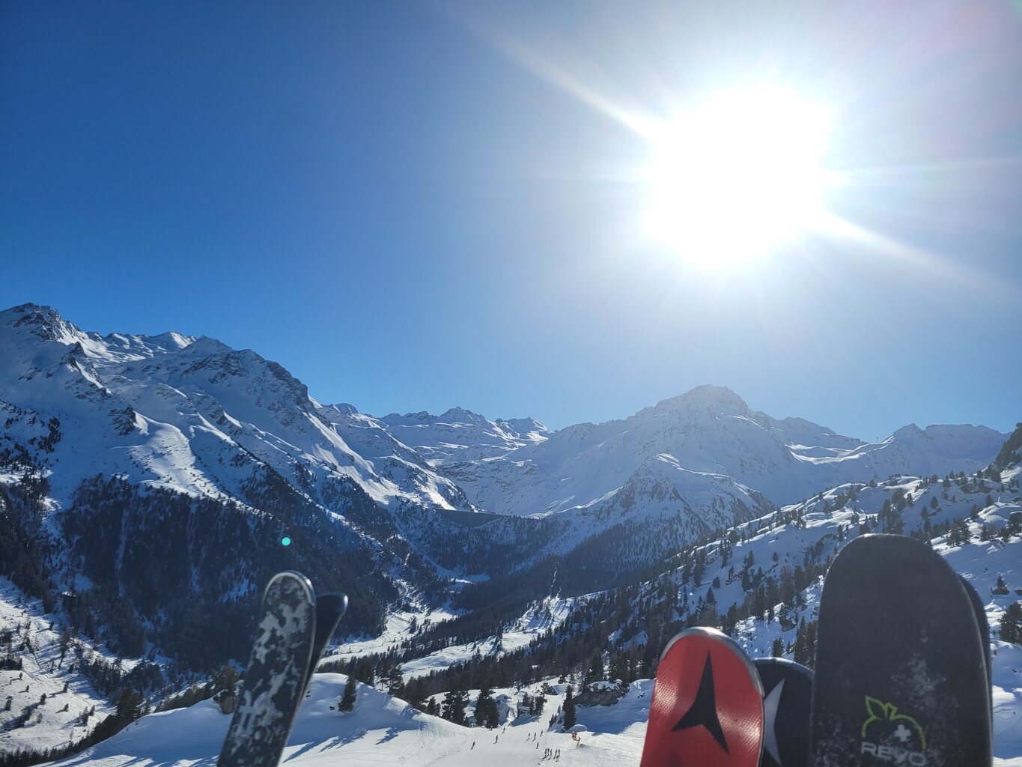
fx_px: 768
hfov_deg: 67.3
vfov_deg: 53.1
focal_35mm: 26
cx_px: 511
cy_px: 384
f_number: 1.8
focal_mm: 5.4
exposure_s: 1/8722
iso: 40
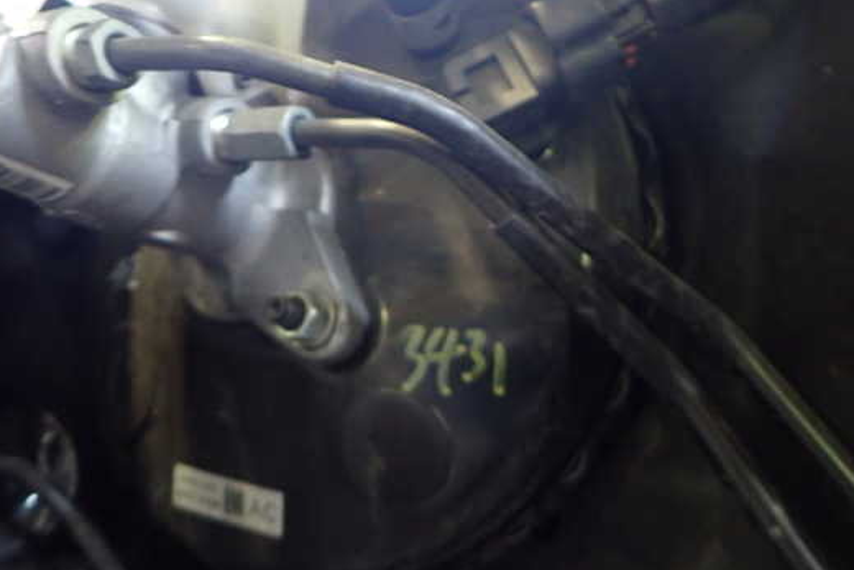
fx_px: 712
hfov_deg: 61.9
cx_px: 427
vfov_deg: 43.6
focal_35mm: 30
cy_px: 261
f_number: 2
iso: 640
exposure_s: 1/30
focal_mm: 4.5
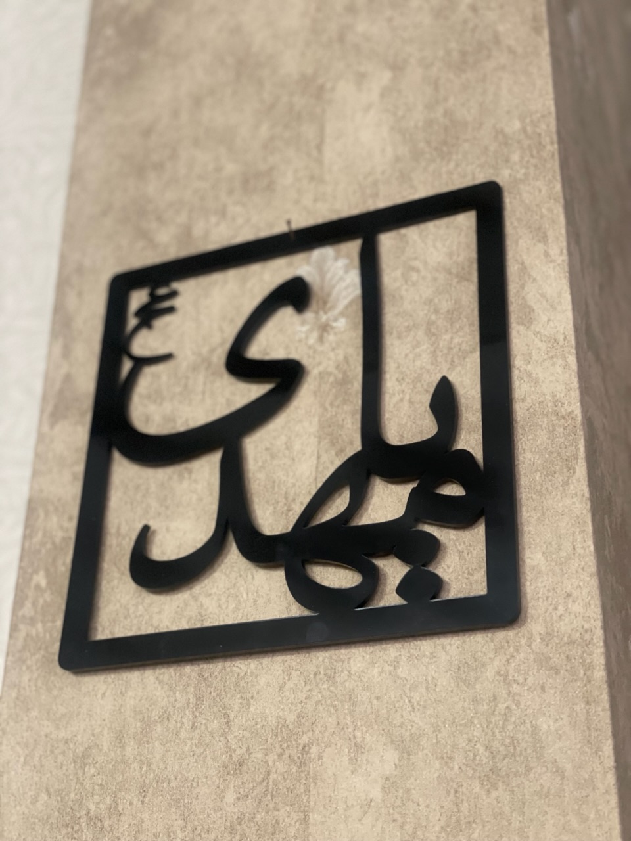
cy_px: 420
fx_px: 1264
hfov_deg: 28.0
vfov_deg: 36.8
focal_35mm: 52
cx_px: 316
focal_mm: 6
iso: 320
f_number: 2
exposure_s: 1/33
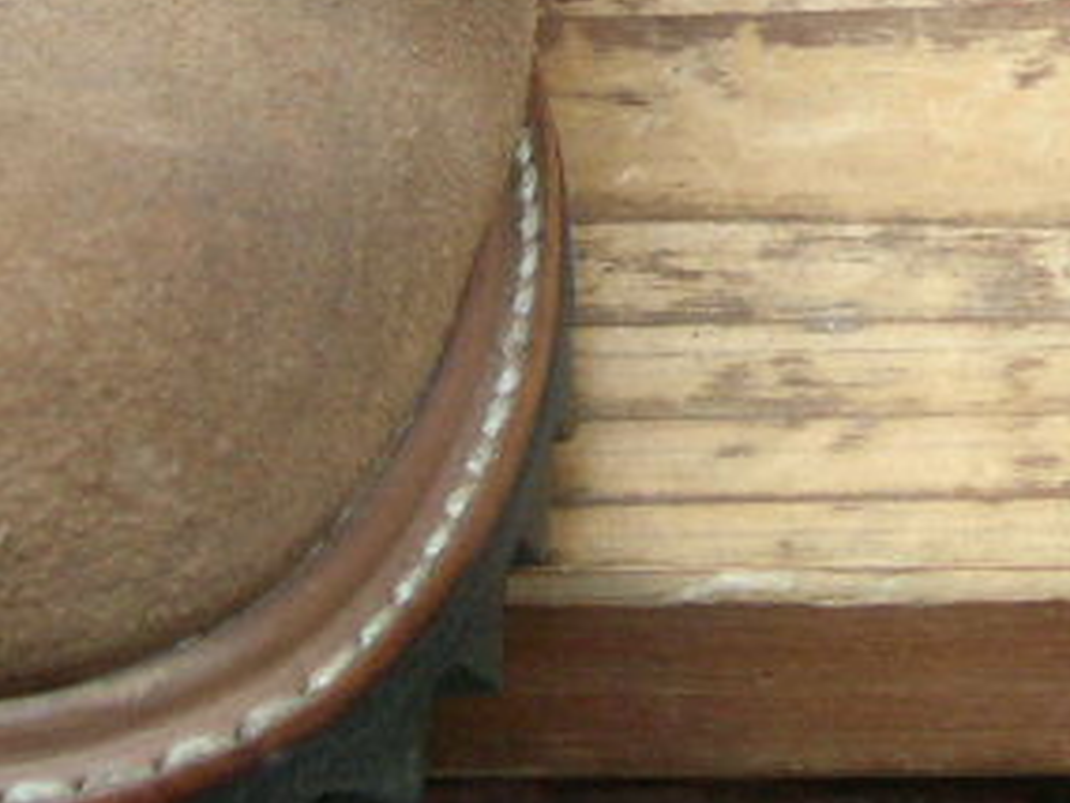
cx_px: 954
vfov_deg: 11.8
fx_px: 3773
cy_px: -293
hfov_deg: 16.0
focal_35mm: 122
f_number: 2.9
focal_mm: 5.7
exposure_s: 1/29.3
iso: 136
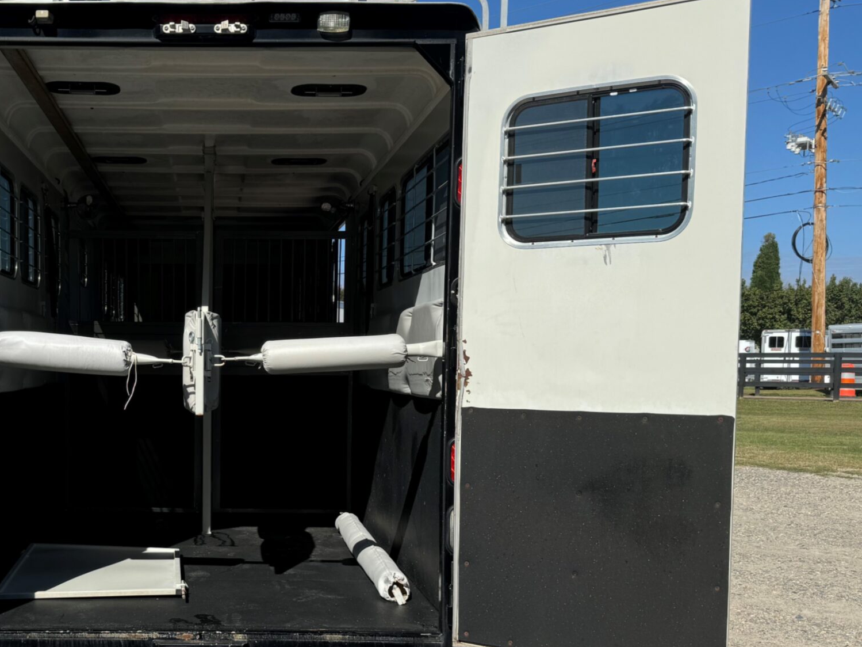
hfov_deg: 44.1
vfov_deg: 34.9
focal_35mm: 41
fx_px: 1021
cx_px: 201
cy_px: 420
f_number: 1.78
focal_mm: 6.76
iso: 80
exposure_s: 1/4950
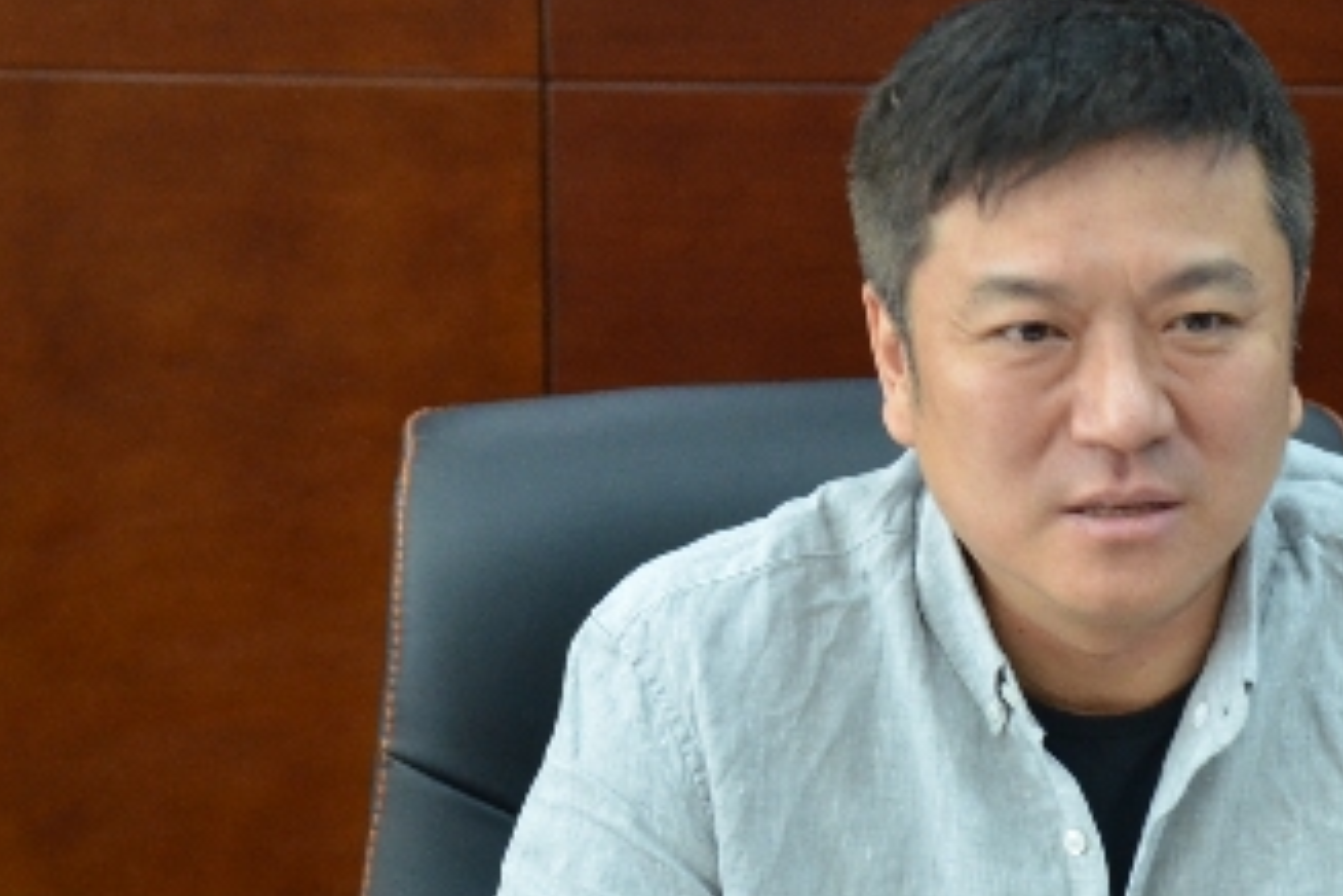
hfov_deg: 10.0
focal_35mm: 205
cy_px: 1030
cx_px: 1175
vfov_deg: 6.7
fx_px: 7647
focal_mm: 56
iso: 1600
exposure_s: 1/80
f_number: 4.8
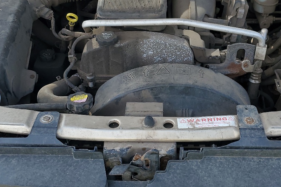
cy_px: 86
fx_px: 421
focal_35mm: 54
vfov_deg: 25.1
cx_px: 159
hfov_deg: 36.8
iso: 50
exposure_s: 1/833
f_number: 1.5
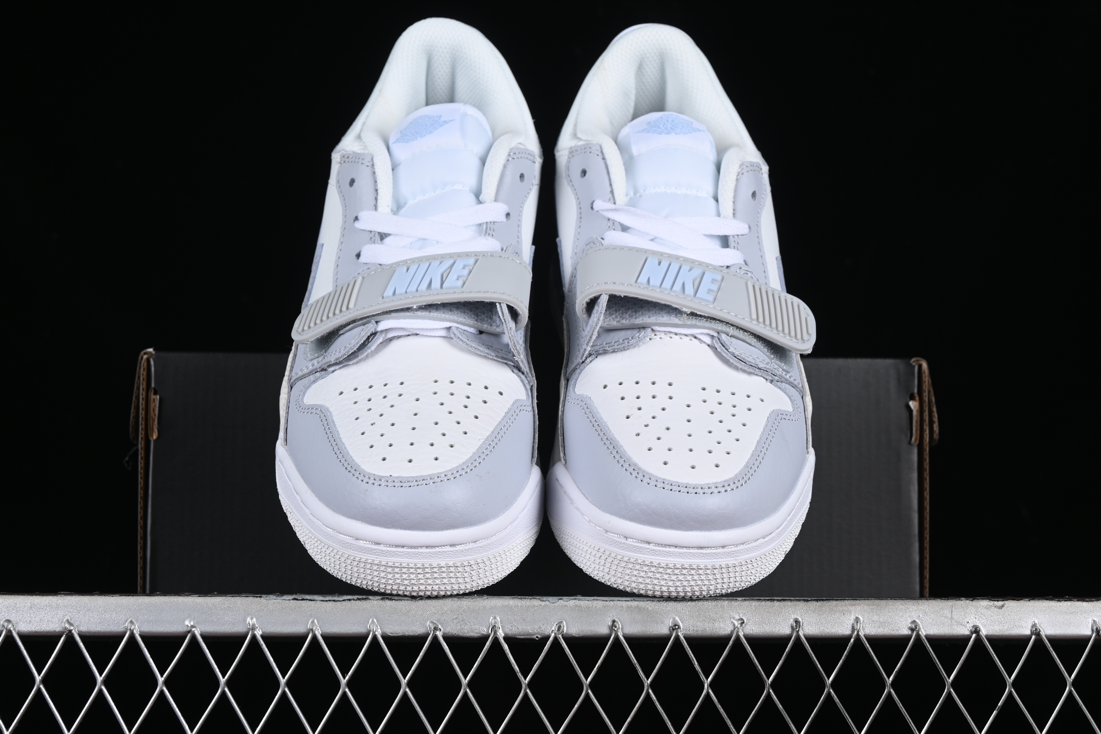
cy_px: 367
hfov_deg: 27.0
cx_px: 550
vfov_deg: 18.2
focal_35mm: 75
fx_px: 2294
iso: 160
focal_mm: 50
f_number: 8
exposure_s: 1/80
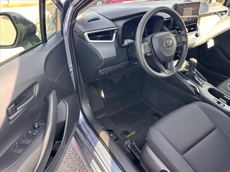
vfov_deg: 56.8
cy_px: 86
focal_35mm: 24
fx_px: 159
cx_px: 115
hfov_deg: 71.6
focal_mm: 6.86
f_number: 1.78
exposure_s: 1/121
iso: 64
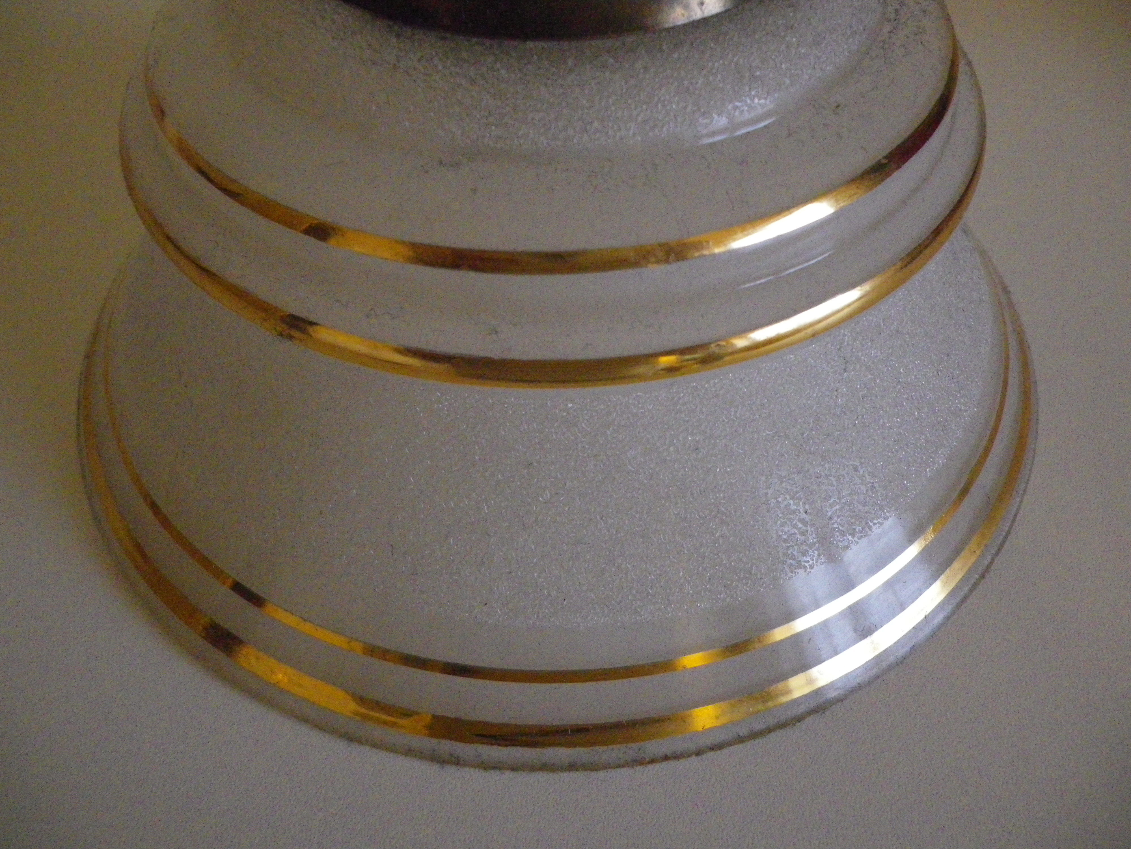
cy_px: 424
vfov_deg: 49.7
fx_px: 915
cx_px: 566
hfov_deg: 63.4
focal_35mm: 28
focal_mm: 4.9
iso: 800
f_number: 2.6
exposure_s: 1/60
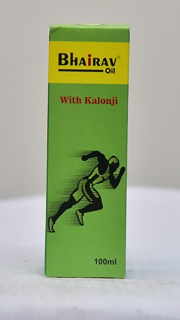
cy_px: 160
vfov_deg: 26.9
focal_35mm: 79
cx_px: 80
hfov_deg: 15.3
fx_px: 671
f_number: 4.5
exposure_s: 1/125
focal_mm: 75
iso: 1600
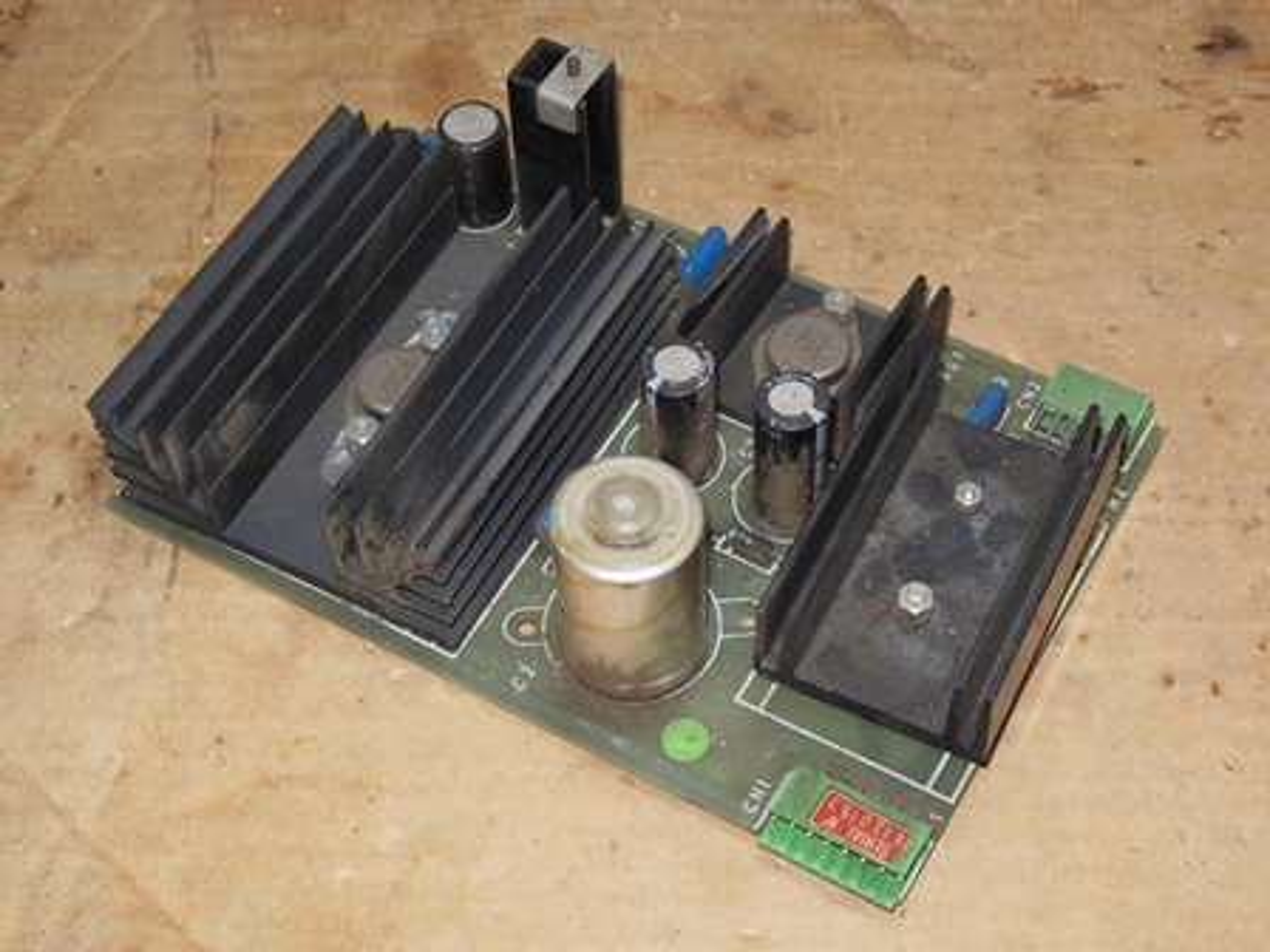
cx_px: 635
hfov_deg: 38.2
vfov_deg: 29.1
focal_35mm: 50
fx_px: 1834
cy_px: 476
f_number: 4
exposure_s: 1/60
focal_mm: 8.9
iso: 200
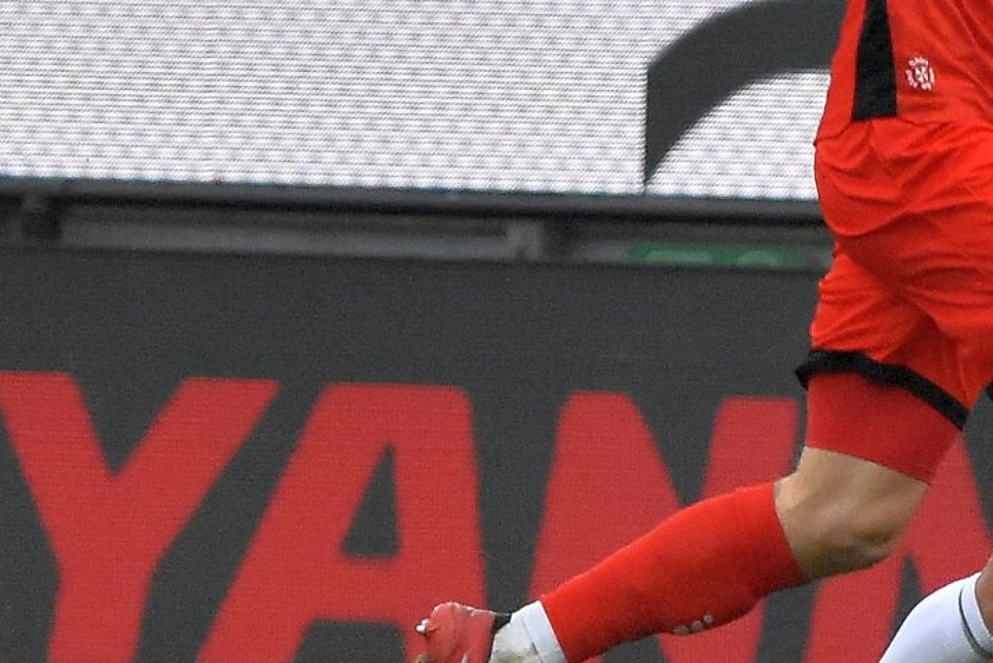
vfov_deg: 2.0
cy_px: 97
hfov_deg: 3.0
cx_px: 940
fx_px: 18814
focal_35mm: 682
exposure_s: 1/1000
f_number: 4
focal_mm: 170
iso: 1600
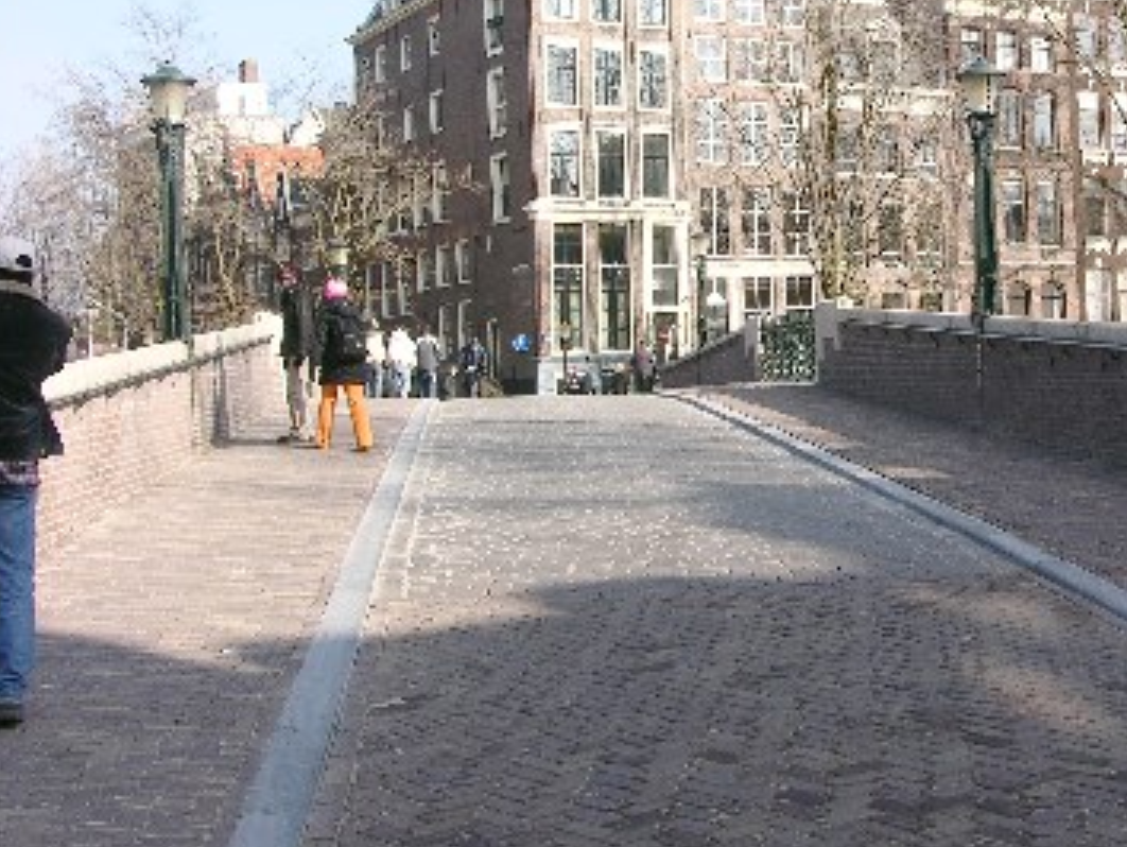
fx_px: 1890
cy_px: 299
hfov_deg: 32.3
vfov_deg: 25.2
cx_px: 903
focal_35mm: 58
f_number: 7.1
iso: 50
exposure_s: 1/92.7
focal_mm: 8.9
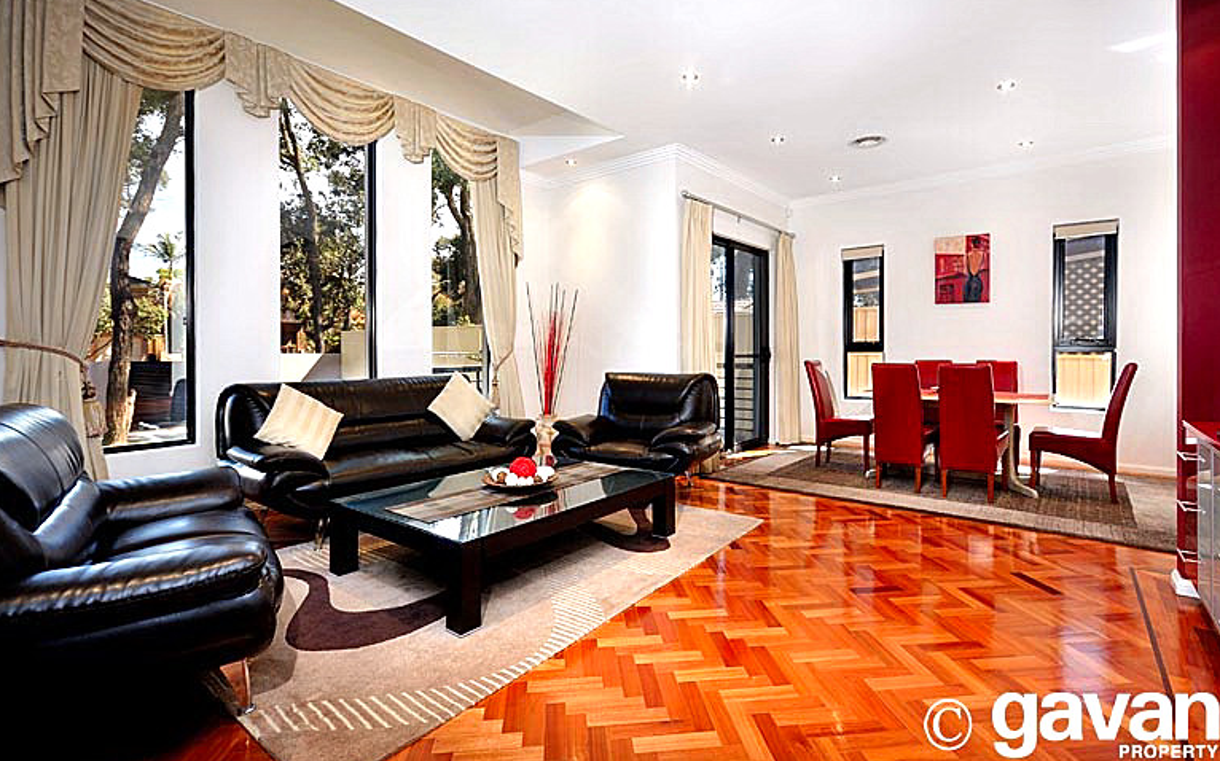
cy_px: 365
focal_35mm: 16
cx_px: 628
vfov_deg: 71.2
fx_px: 532
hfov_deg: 97.8
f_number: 7.1
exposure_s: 1/4
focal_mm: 10
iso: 100
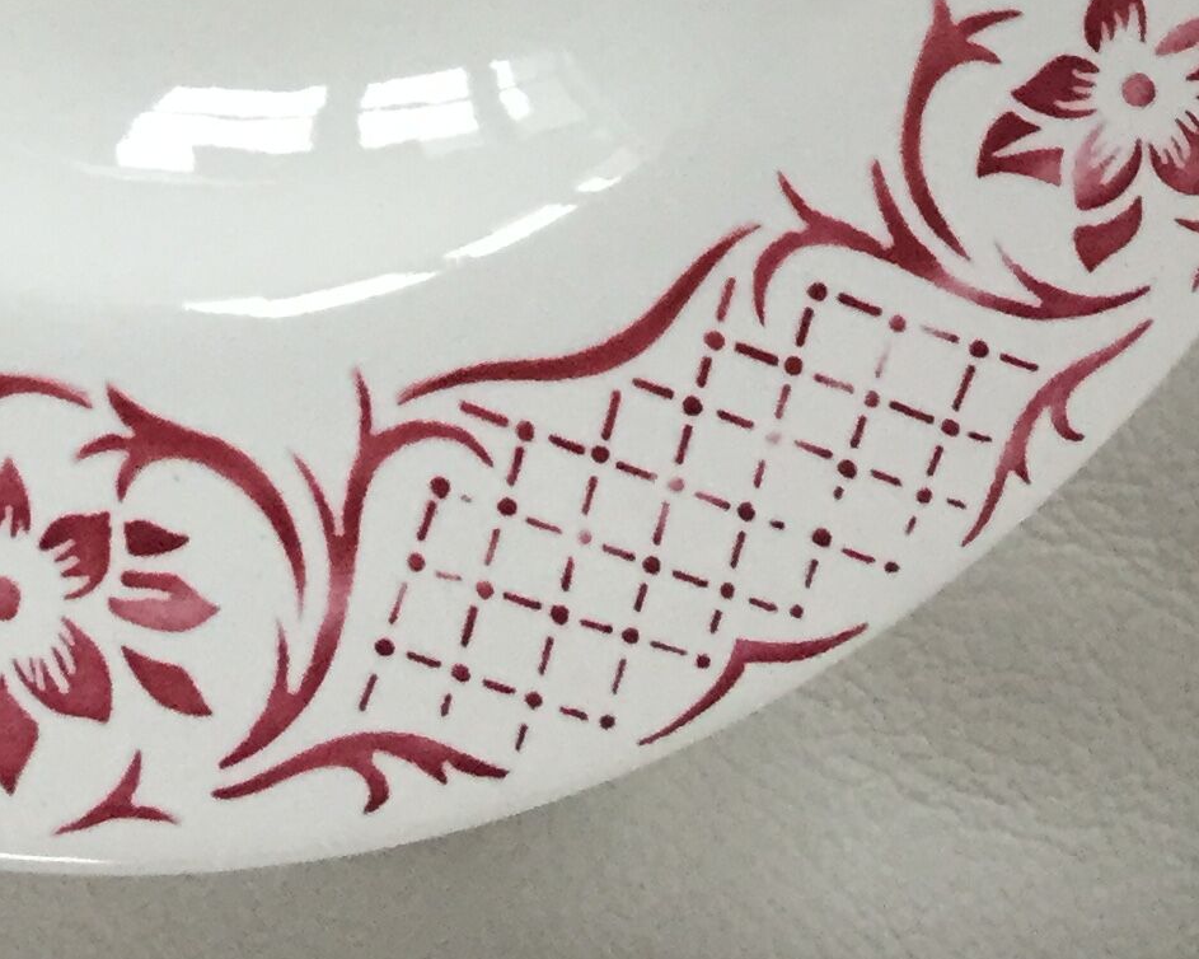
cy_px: -721
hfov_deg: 19.1
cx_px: 29
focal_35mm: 98
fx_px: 3477
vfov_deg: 14.1
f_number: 2.2
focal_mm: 4.15
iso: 160
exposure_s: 1/33
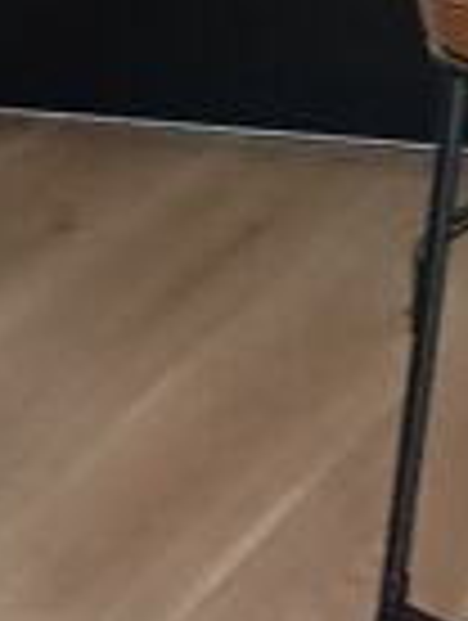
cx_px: 454
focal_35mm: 206
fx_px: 3702
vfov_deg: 9.5
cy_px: 11
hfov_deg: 7.2
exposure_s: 1/25
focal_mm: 4.22
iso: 2044
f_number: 1.8
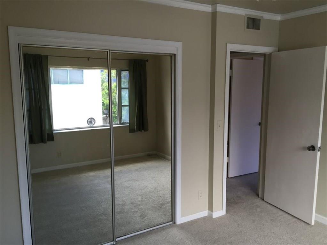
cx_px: 164
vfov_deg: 48.2
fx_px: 274
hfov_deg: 61.7
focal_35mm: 29
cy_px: 122
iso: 32
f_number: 2.2
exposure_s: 1/40
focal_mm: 4.15
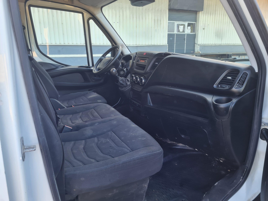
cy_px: 100
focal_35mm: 26
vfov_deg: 53.1
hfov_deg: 67.3
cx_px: 134
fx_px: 201
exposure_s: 1/102
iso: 50
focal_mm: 5.4
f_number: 1.8
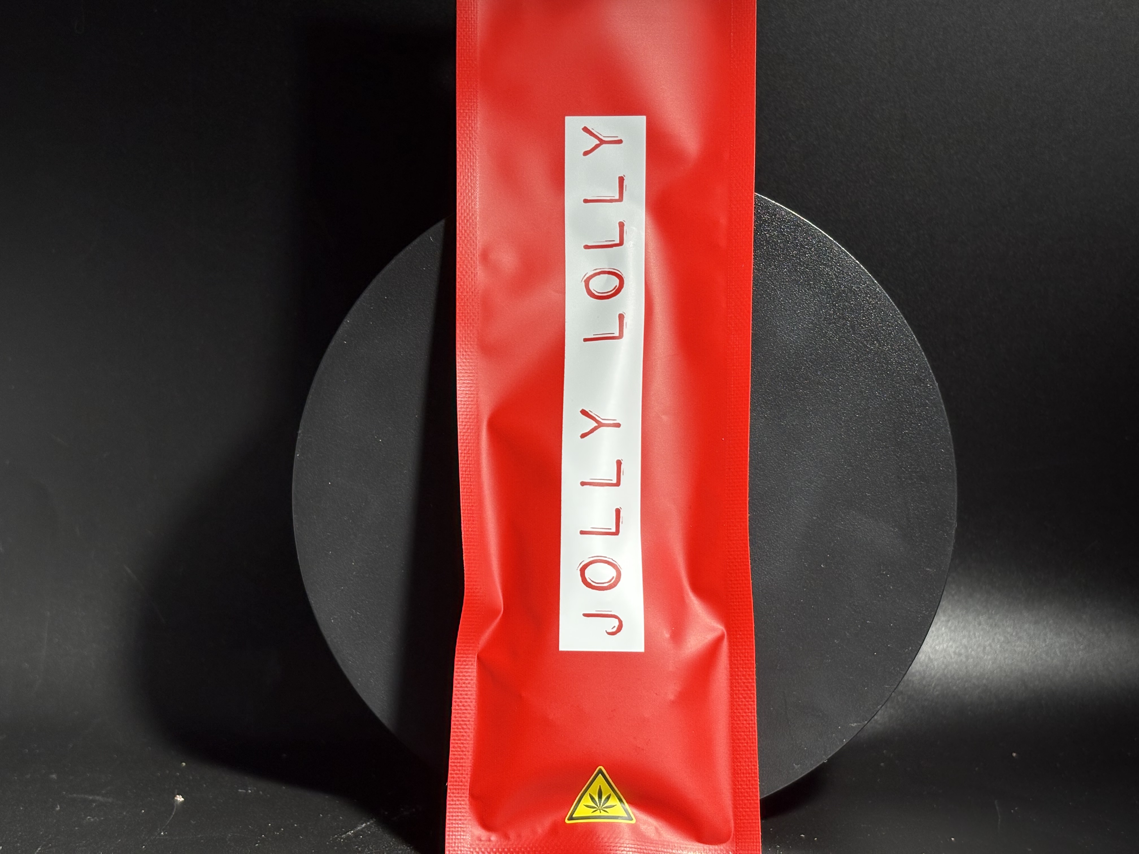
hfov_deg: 36.8
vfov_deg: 28.0
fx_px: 1711
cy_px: 427
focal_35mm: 52
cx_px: 570
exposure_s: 1/635
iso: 50
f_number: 1.6
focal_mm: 5.96
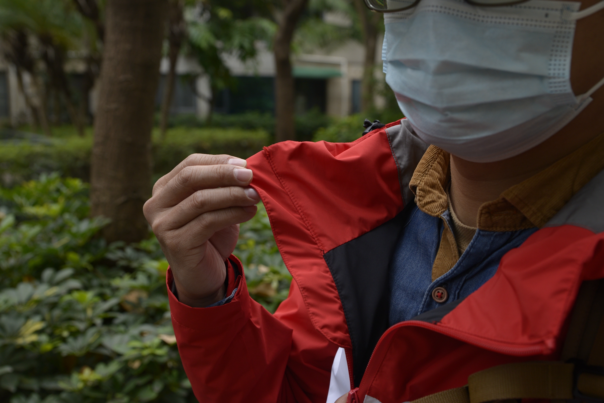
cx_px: 302
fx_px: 806
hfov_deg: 41.1
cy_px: 202
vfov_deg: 28.1
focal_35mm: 48
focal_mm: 48
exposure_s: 1/80
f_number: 7.1
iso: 500
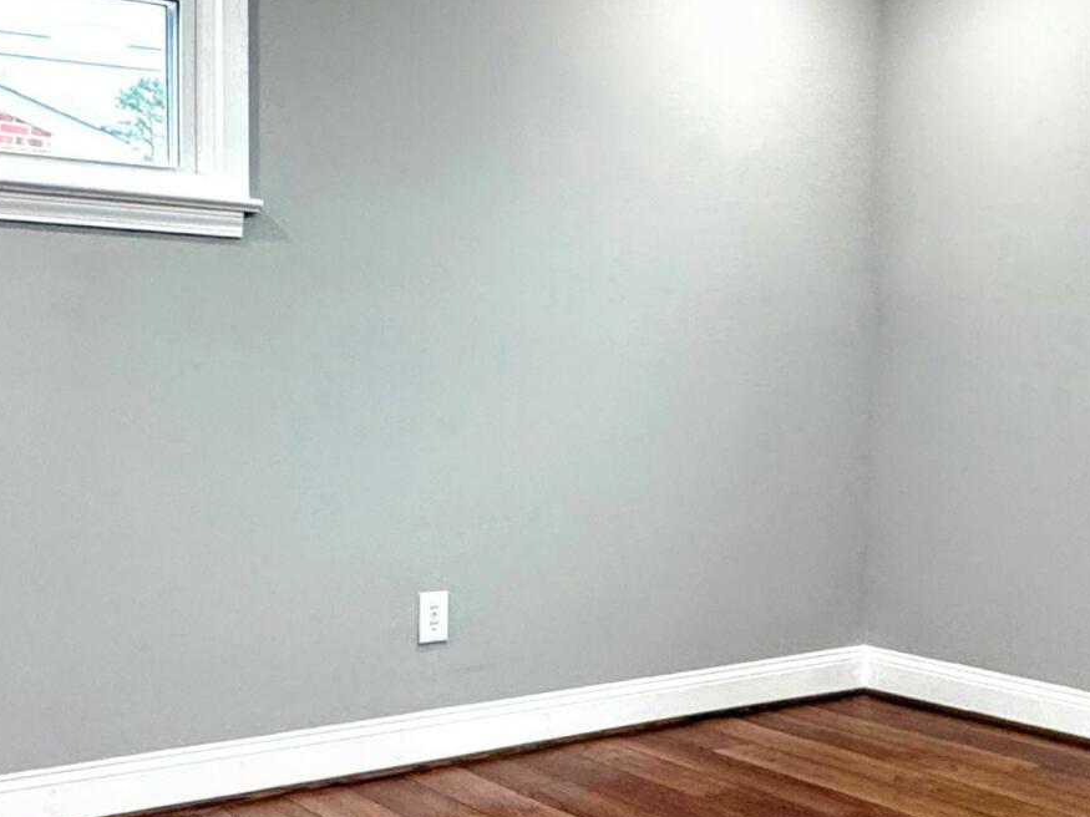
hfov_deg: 39.3
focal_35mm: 48
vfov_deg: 30.2
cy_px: 501
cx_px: 694
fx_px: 1511
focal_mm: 2.22
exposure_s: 1/120
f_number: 2.2
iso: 200
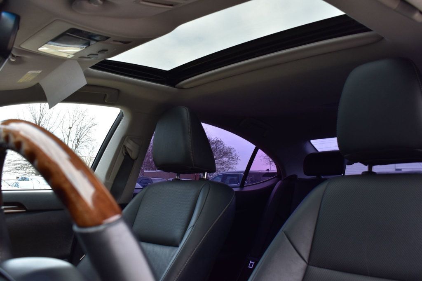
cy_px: 140
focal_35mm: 36
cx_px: 211
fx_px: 422
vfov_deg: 36.8
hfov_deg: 53.1
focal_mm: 24
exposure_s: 1/100
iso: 400
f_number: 9
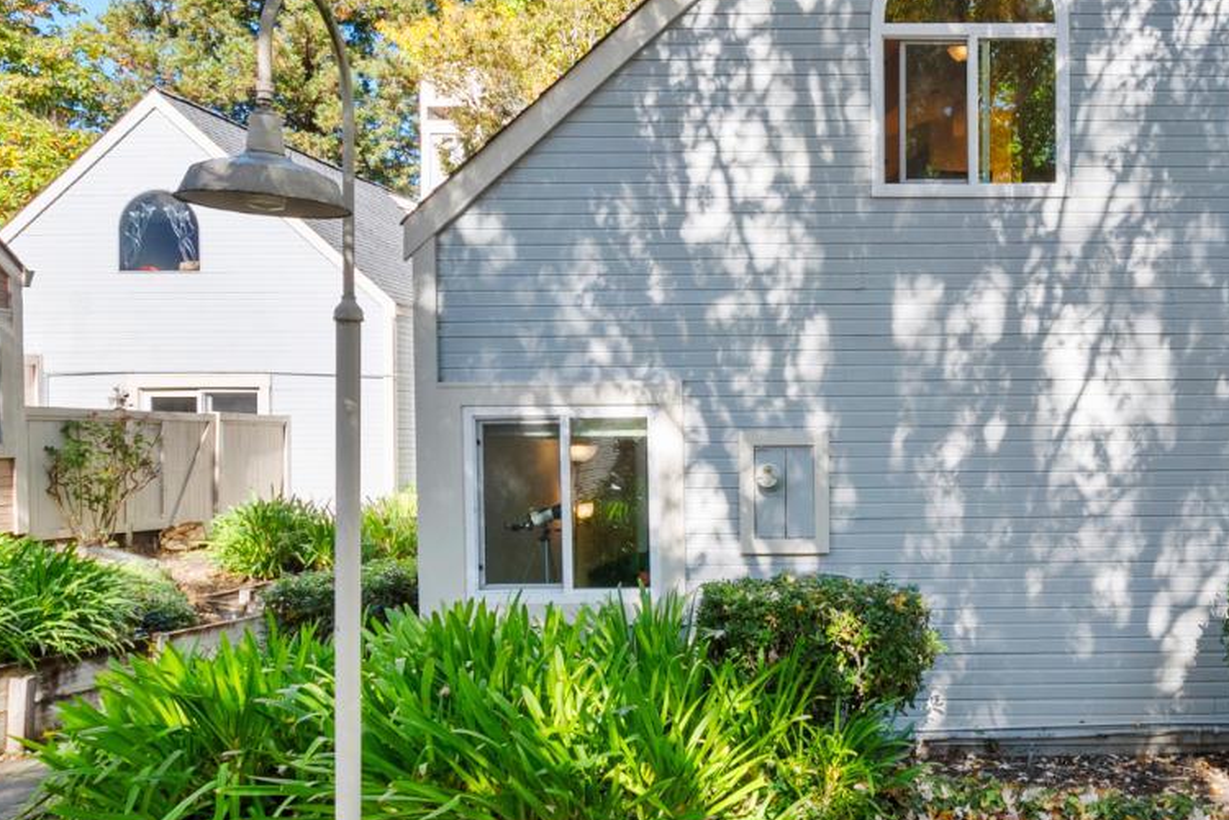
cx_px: 970
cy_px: 402
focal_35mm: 30
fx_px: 1024
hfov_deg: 57.6
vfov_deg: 43.6
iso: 100
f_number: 8
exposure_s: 1/100
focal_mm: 10
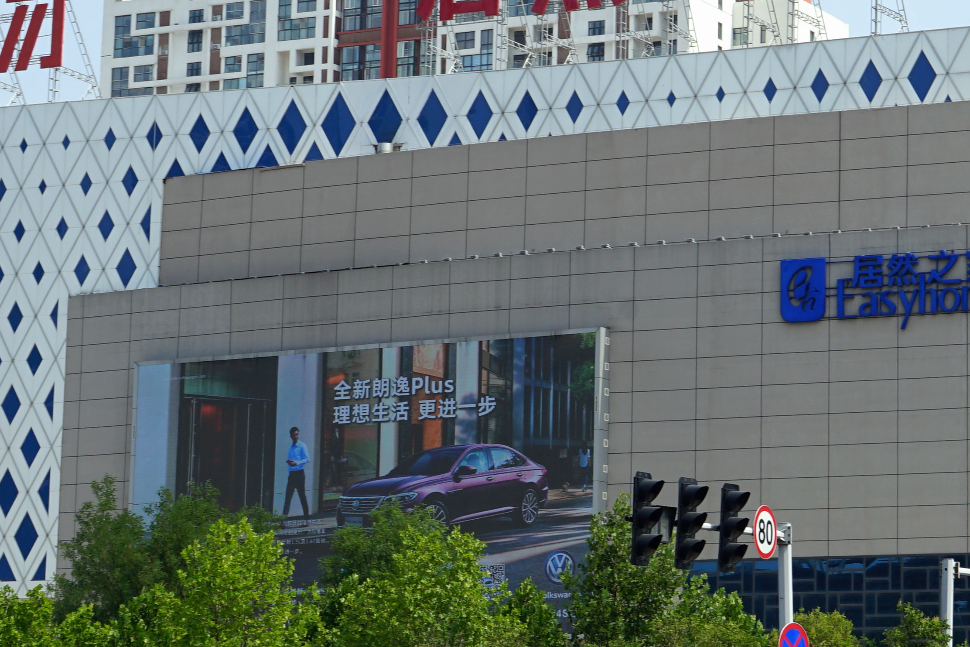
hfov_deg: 17.4
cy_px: 250
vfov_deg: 11.8
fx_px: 3126
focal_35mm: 116
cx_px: 831
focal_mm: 43
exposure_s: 1/125
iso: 100
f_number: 11
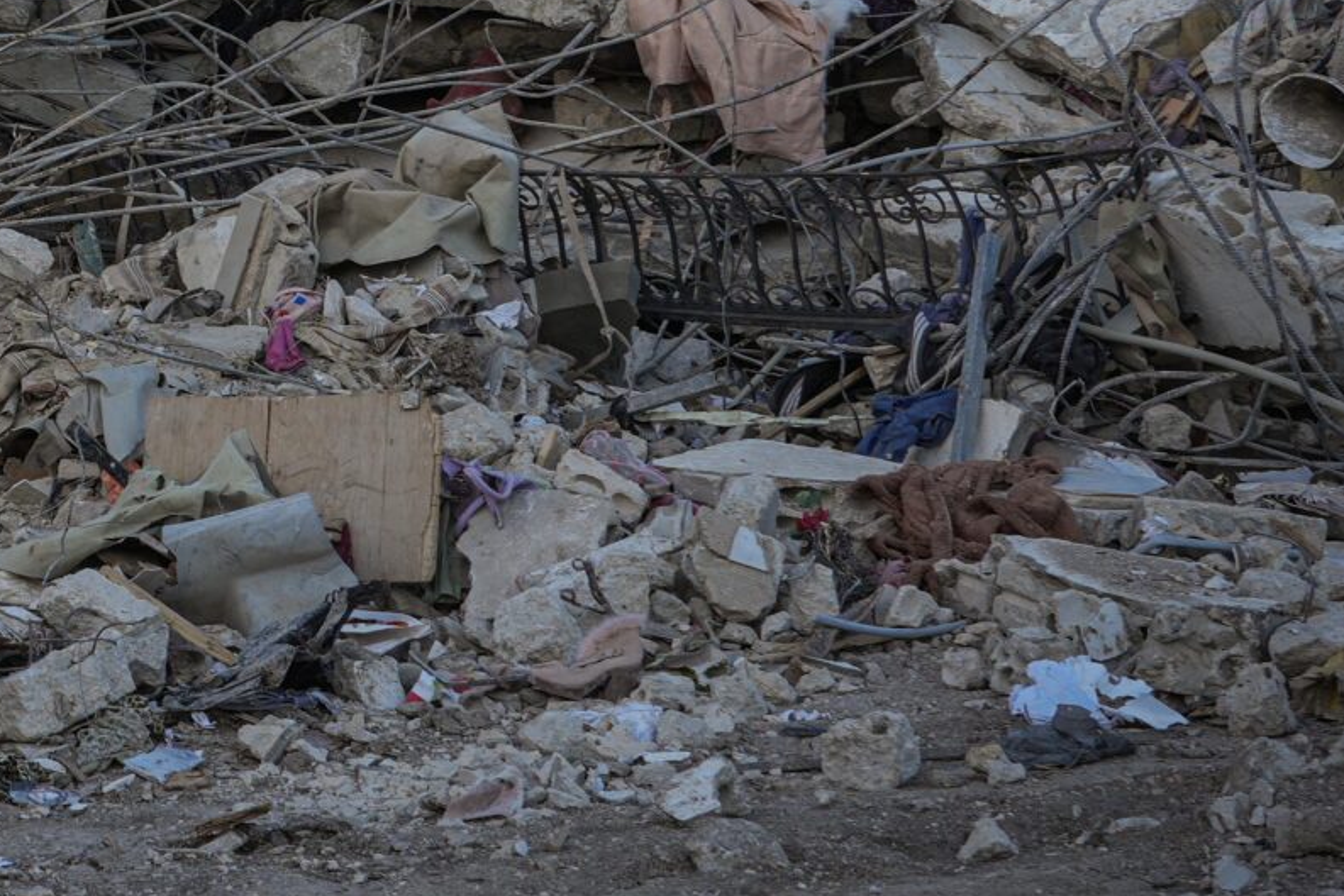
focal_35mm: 113
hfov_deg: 17.1
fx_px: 4219
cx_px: -364
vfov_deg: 11.9
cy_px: -94
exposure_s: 1/100
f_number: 7.1
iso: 100
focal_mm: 35
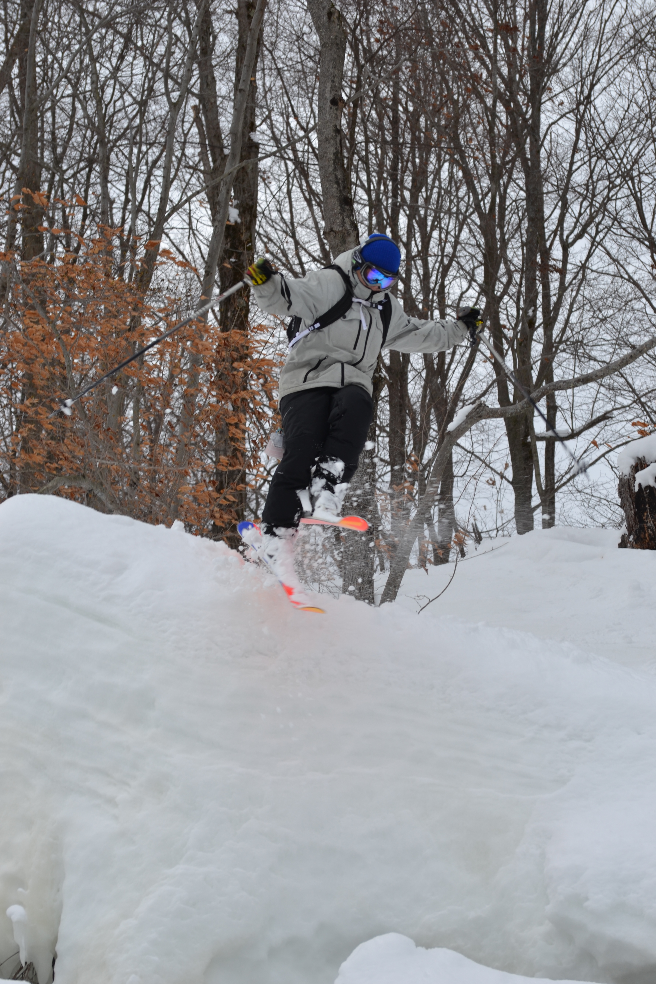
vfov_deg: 13.0
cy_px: 492
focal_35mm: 158
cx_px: 328
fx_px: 4305
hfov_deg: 8.7
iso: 100
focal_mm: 105
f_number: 6.3
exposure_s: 1/160
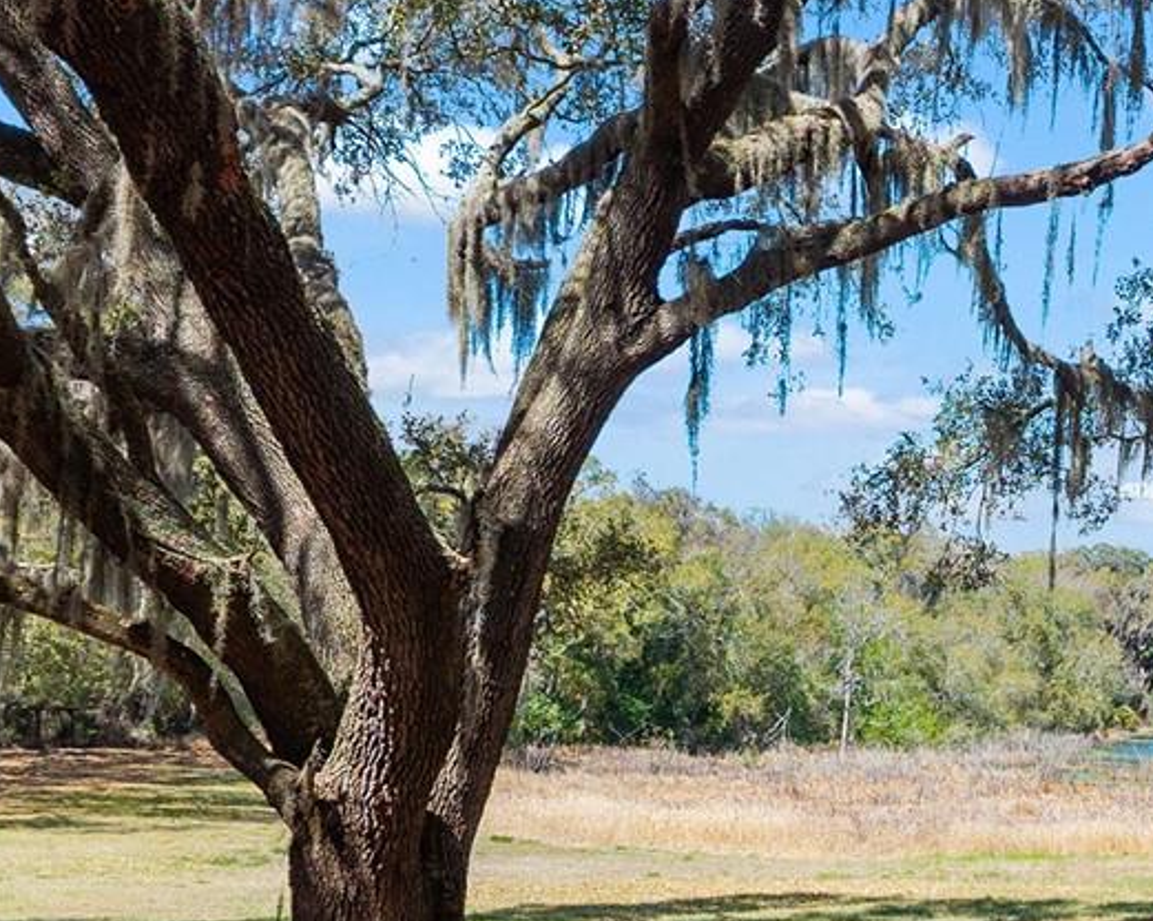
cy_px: 640
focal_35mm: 72
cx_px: 1149
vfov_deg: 21.1
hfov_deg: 25.2
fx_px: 2455
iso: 210
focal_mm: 8.67
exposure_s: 1/2000
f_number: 1.8
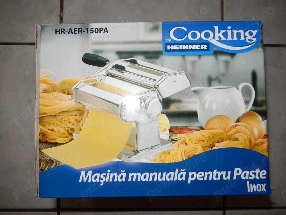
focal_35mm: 25
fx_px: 207
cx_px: 143
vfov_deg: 54.9
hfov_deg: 69.4
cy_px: 108
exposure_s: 1/30
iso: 200
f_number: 3.4
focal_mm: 4.5
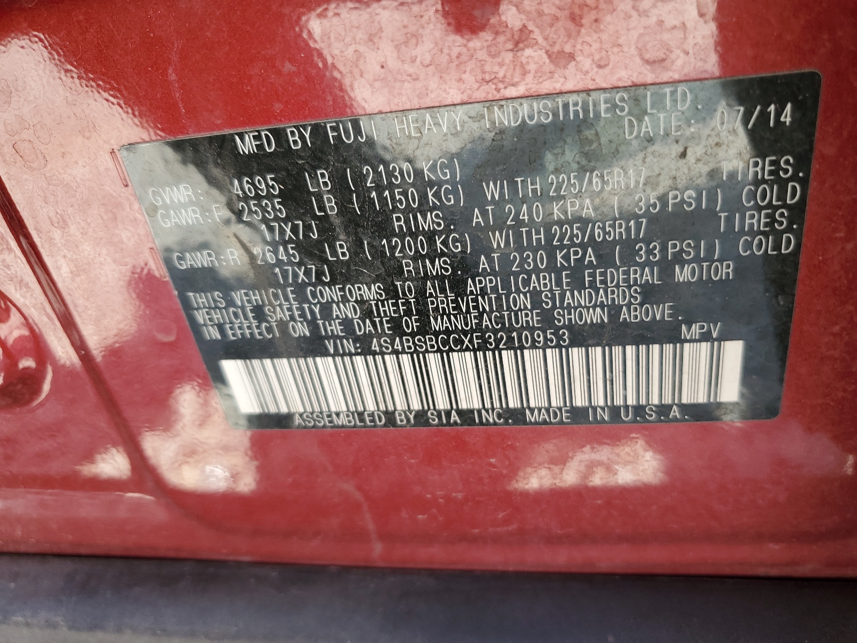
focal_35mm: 26
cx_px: 428
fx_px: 644
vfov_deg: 53.1
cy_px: 322
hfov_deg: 67.3
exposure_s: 1/154
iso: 50
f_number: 1.5
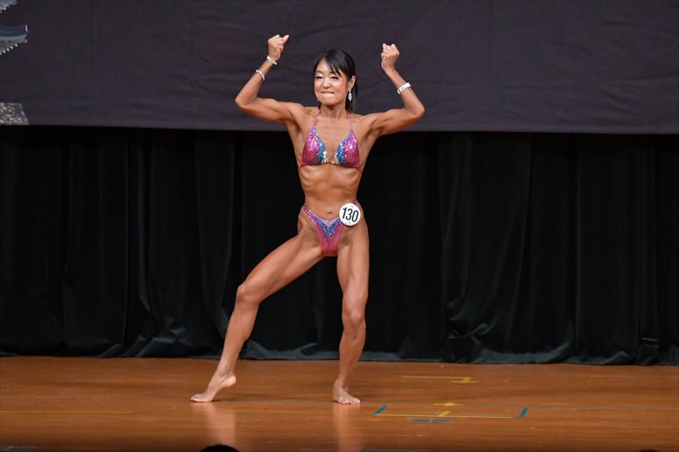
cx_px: 340
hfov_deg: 7.2
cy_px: 226
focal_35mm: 285
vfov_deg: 4.8
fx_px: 5373
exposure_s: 1/400
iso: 4000
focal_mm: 190
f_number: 5.6
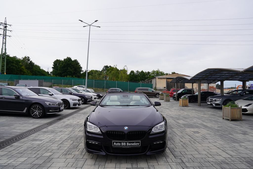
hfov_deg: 73.7
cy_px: 84
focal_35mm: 24
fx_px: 169
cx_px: 126
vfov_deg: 53.1
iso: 100
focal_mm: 24
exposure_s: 1/125
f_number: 9
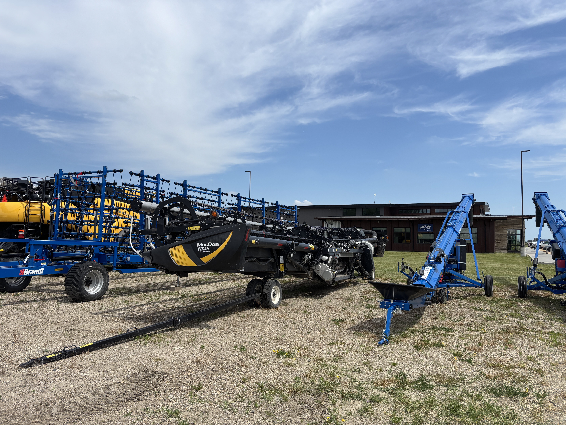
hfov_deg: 67.3
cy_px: 212
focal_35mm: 26
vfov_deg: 53.1
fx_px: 425
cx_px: 283
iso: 50
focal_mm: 5.96
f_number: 1.6
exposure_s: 1/4854
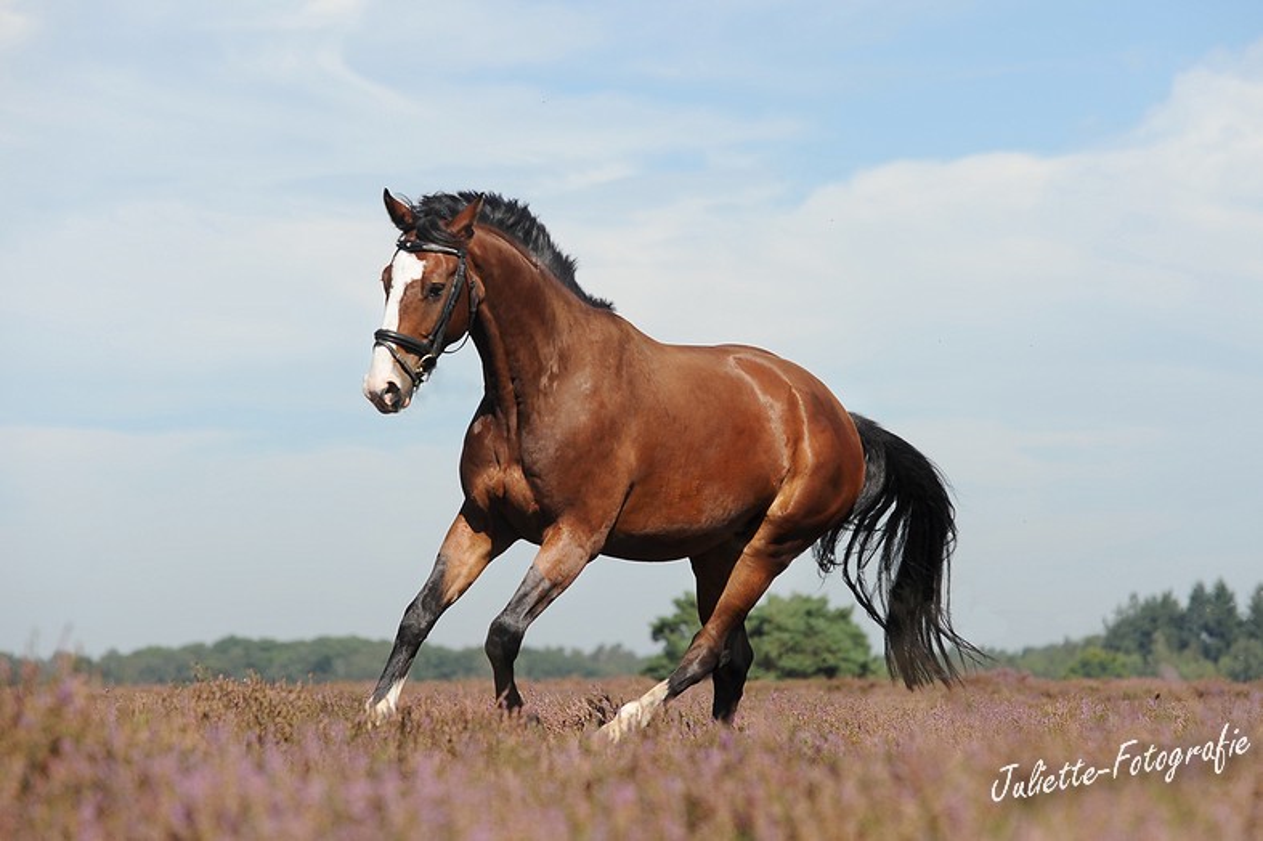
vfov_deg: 10.5
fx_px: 4559
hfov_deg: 15.8
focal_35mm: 130
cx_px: 632
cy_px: 420
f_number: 5
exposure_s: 1/1600
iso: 200
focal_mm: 130
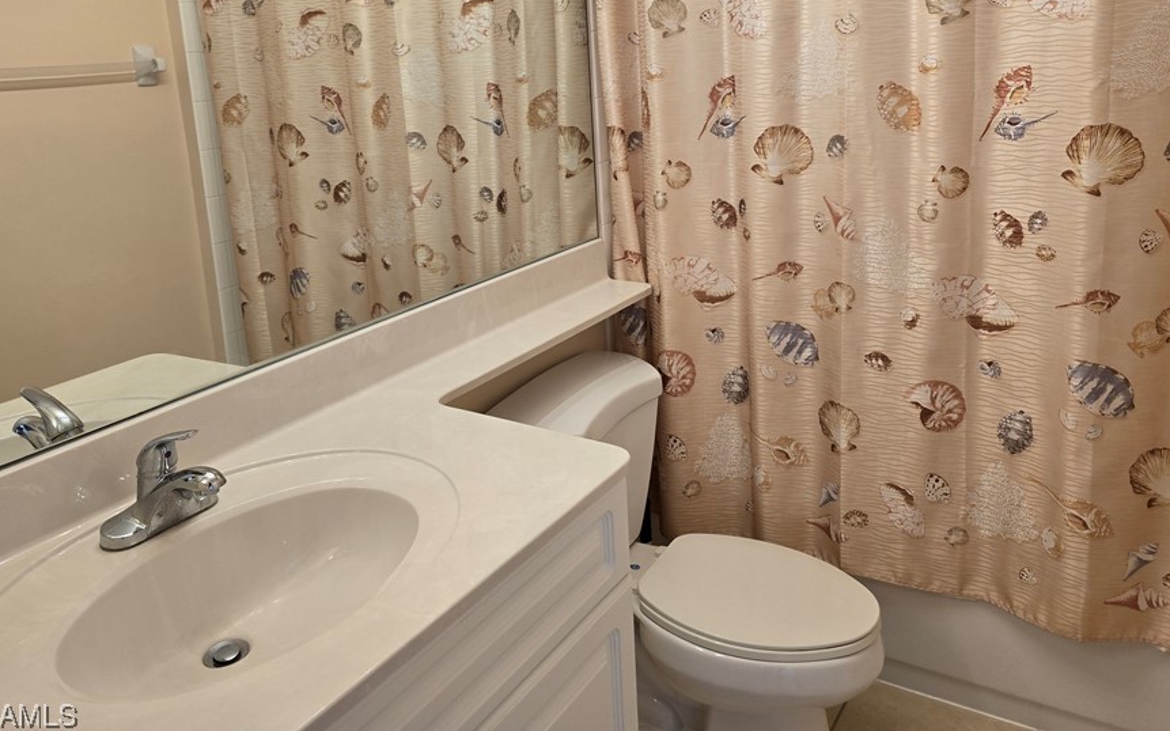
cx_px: 606
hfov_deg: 64.6
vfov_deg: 42.4
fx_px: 925
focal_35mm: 29
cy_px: 224
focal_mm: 6.3
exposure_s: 1/120
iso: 80
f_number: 1.7
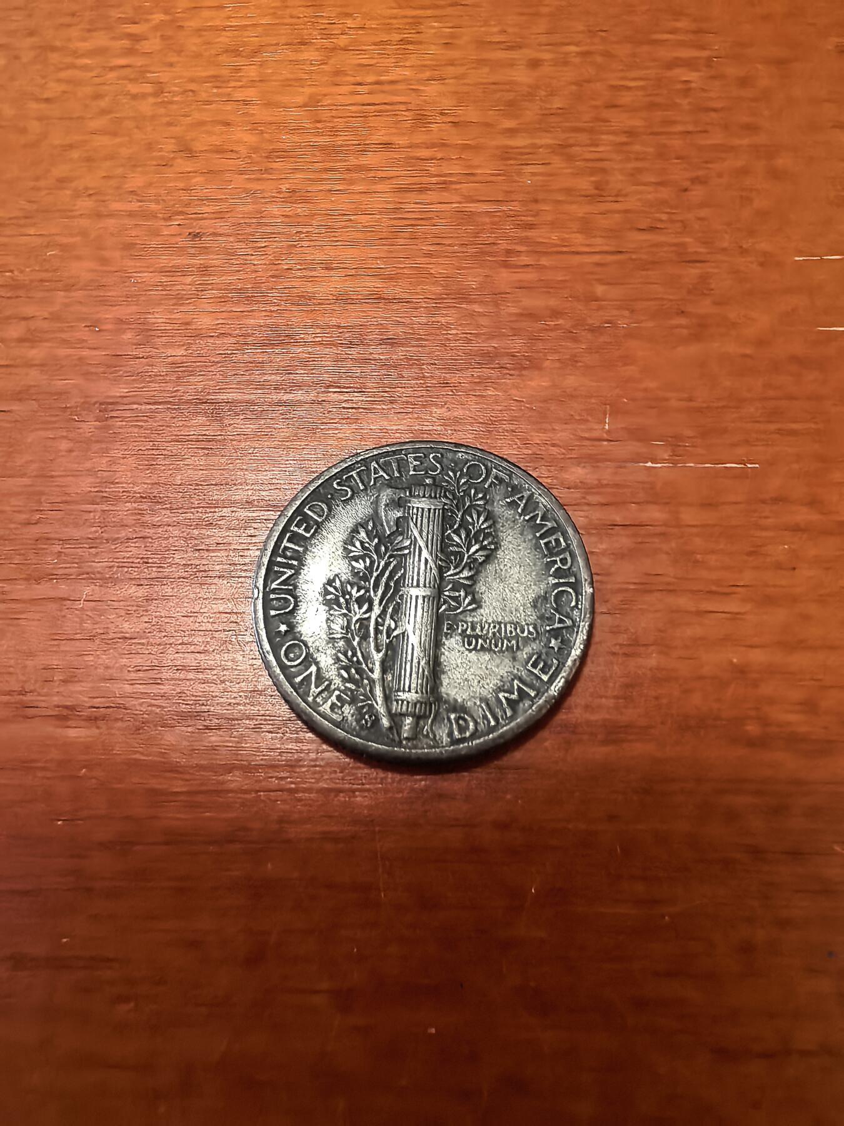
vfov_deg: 71.6
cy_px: 563
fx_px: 780
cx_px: 422
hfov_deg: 56.8
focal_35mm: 24
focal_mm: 1.68
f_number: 2.2
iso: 640
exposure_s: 1/25
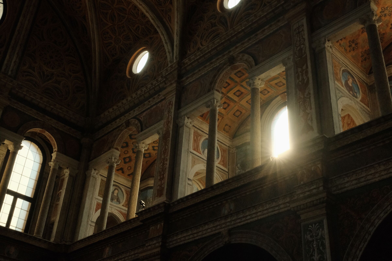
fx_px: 490
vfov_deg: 29.9
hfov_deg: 43.6
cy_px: 130
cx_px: 196
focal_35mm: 45
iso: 5000
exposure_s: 1/320
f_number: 14
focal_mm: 30
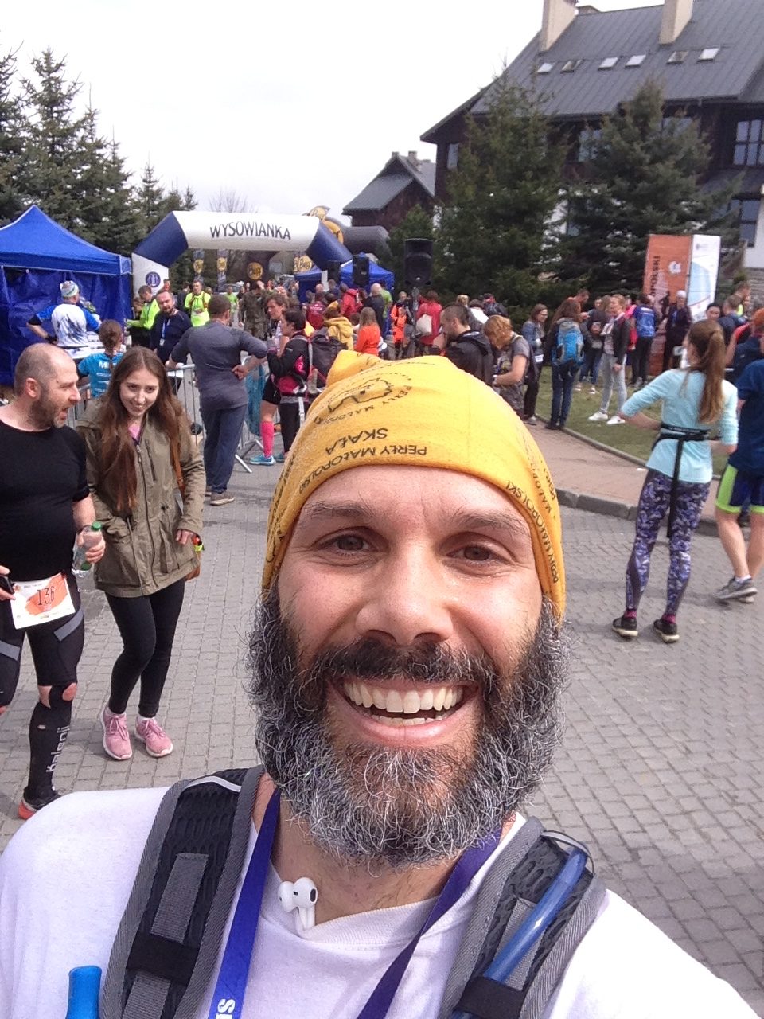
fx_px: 971
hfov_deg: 42.9
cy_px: 510
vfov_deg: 55.4
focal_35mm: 33
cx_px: 382
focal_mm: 2.15
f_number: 2.4
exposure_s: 1/811
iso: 50
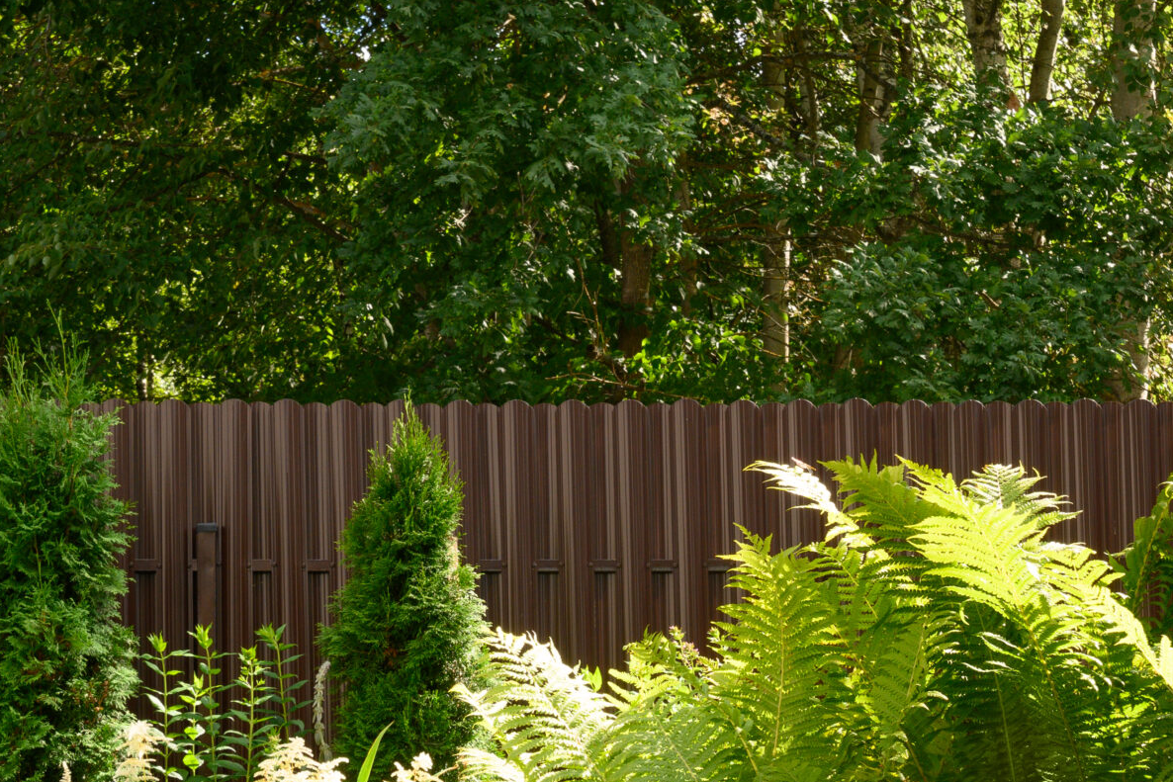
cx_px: 439
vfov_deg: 15.8
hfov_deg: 23.6
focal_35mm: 86
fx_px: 2802
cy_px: 586
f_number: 11
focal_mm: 34
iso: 320
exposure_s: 1/125
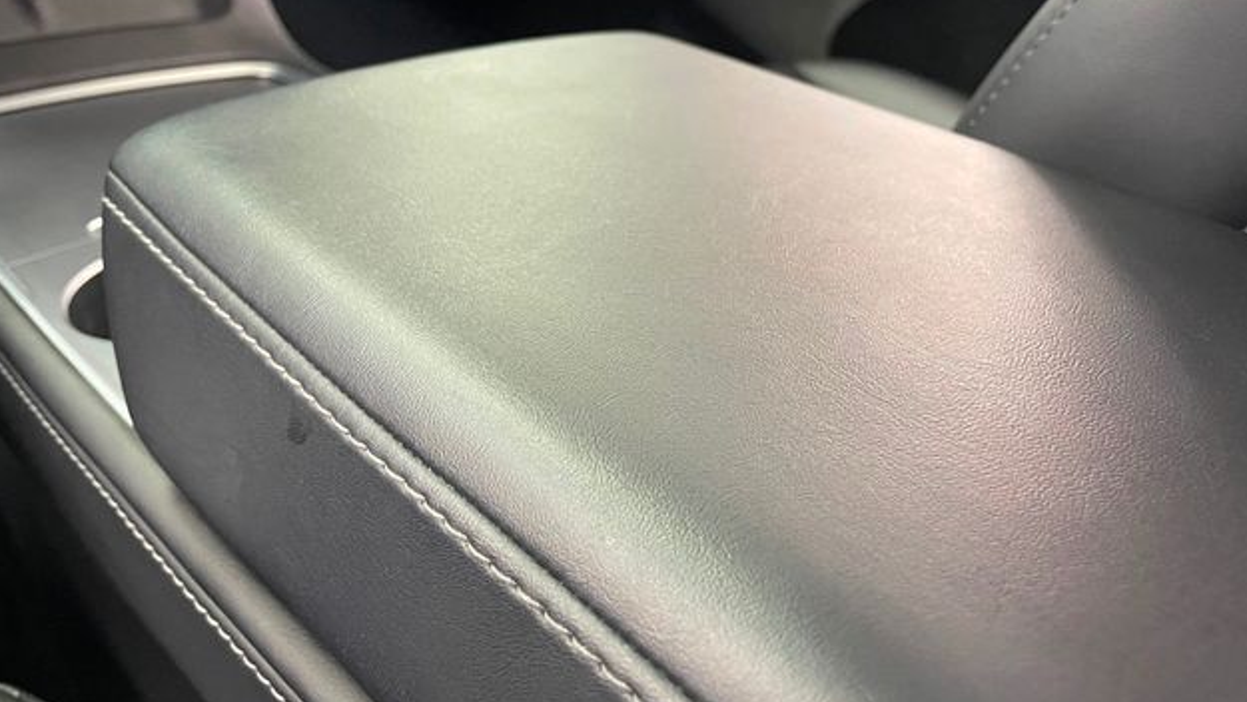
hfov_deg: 66.1
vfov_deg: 40.1
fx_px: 959
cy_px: 295
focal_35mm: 29
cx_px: 623
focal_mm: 4.2
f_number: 1.6
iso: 400
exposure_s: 1/40
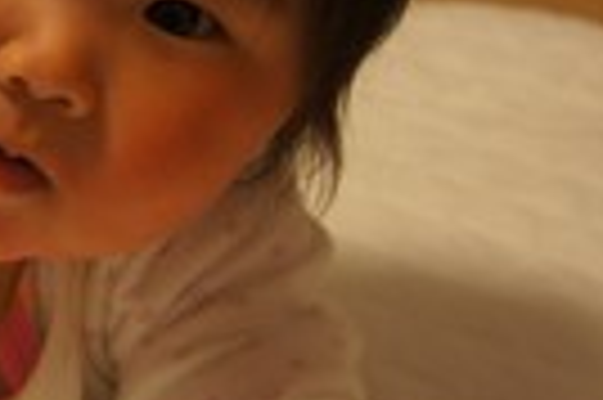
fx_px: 2016
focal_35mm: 120
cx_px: -122
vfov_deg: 11.3
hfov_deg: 16.3
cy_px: 202
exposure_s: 1/50
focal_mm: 27
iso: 800
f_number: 4
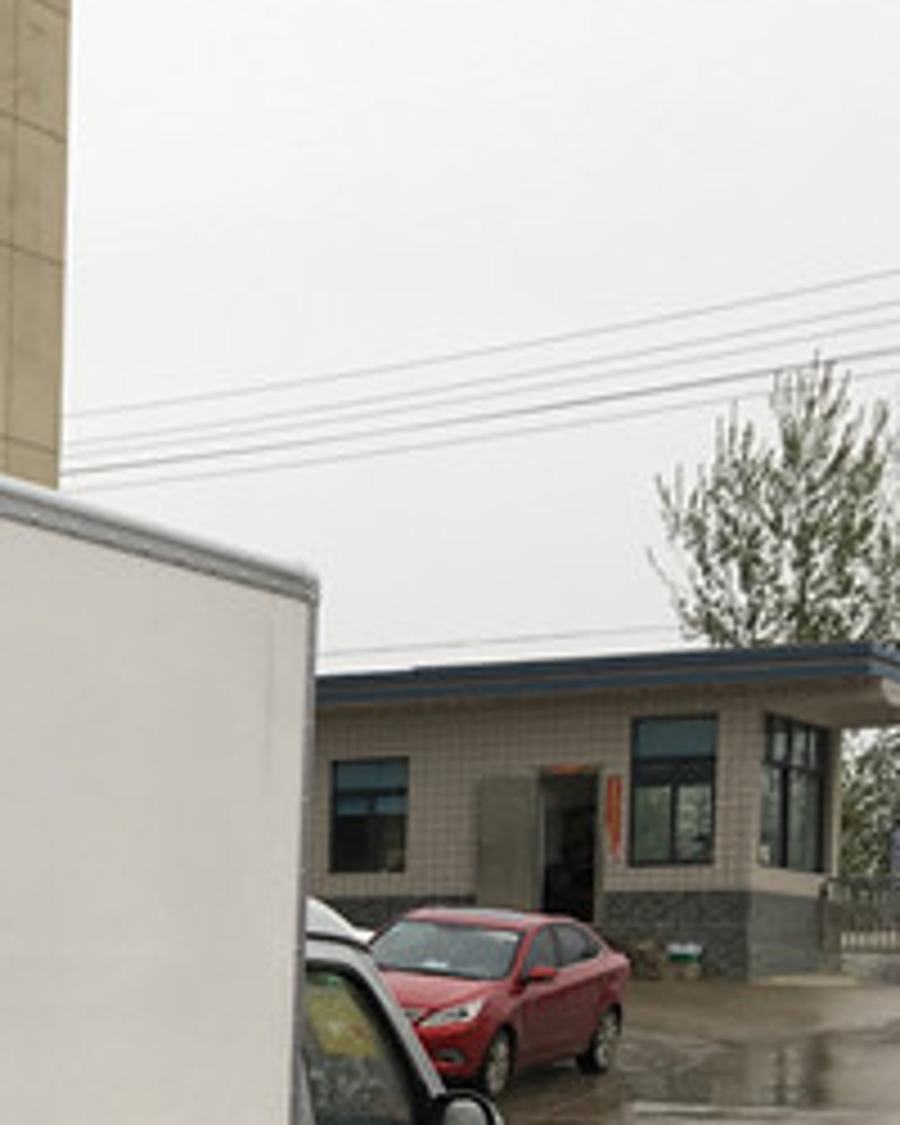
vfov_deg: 18.8
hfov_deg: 14.8
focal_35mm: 98
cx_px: -378
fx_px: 3263
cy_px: 1249
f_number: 2.2
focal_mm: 4.15
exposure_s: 1/108
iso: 25
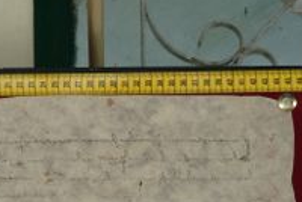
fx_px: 1901
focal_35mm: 226
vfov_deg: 6.1
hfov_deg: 9.0
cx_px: 27
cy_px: 153
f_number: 13
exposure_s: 1/20
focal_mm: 59
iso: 160
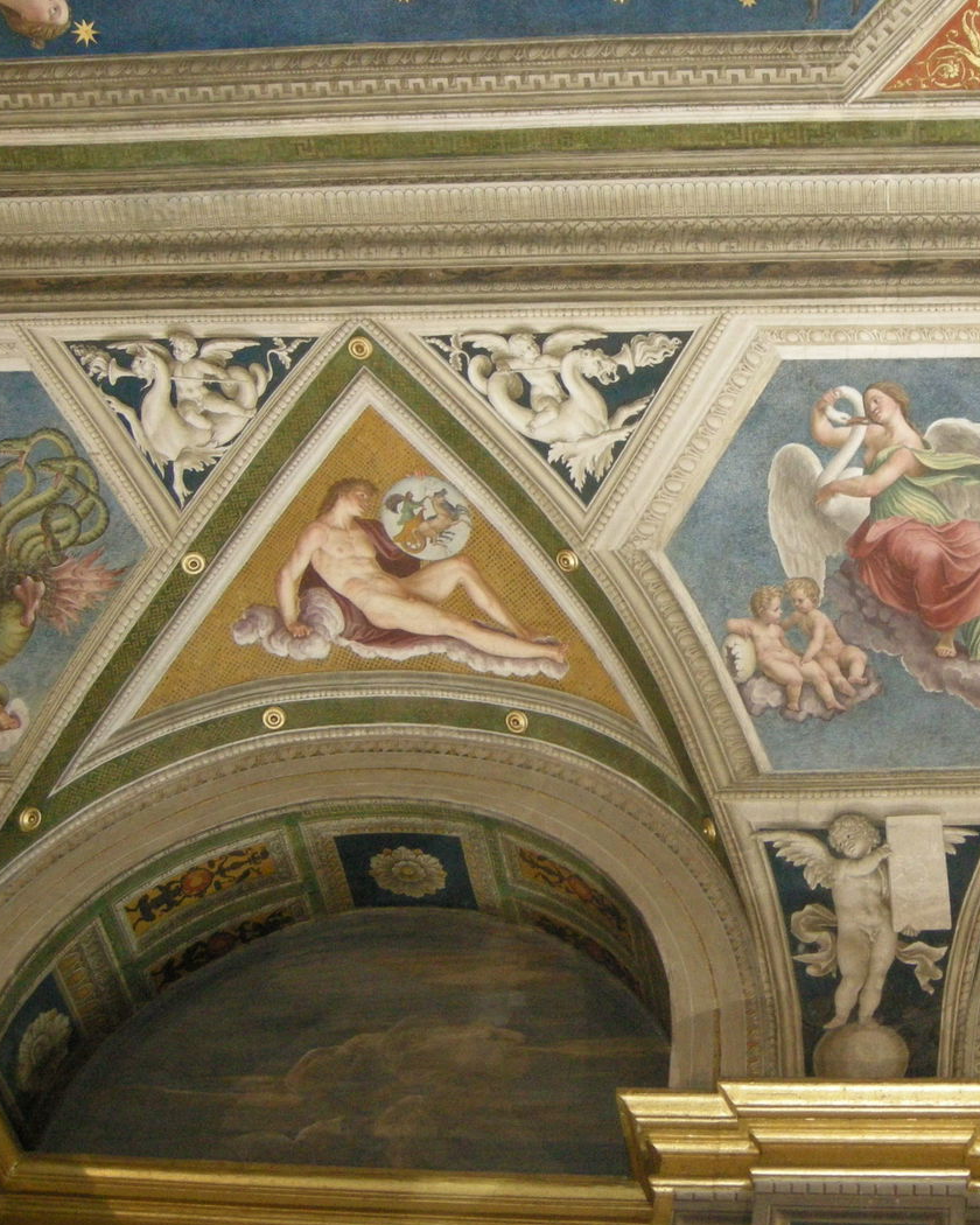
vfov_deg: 30.9
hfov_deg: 24.2
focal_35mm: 61
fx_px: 2212
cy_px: 560
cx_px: 896
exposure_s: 1/23.3
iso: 400
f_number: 2.9
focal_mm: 8.5
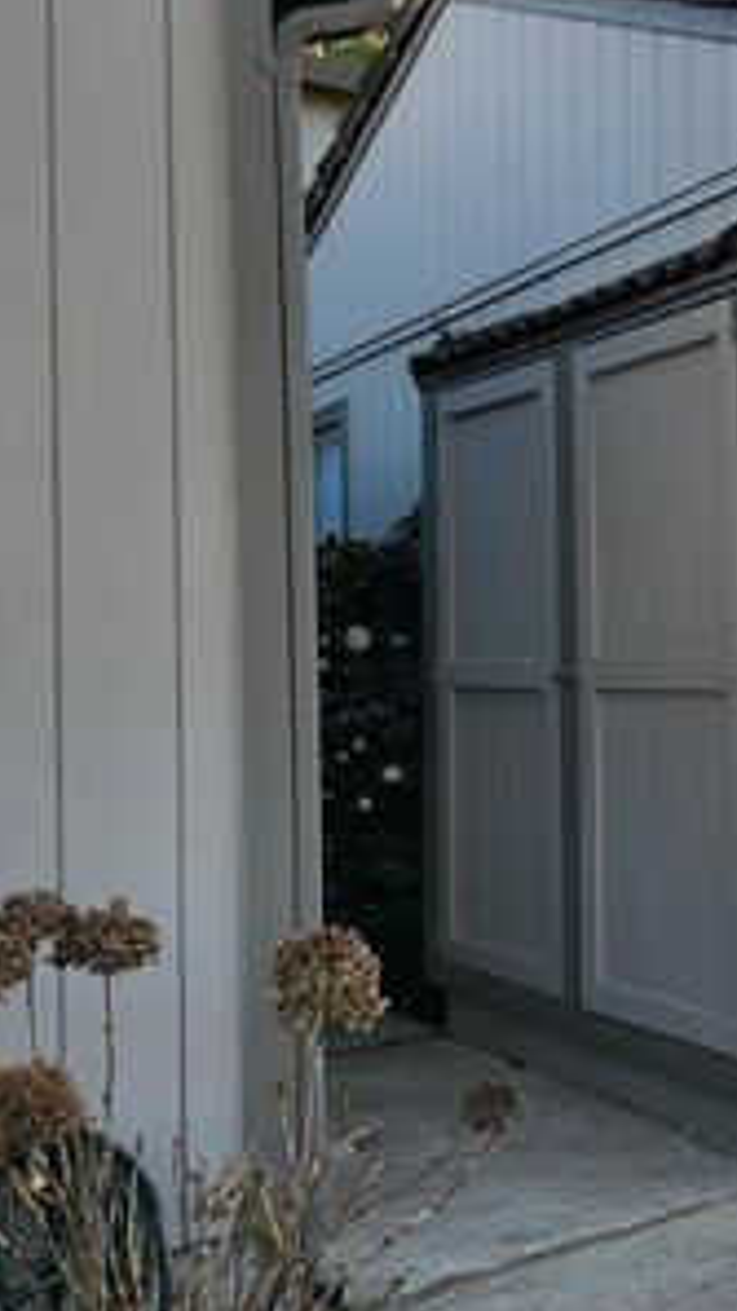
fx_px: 1529
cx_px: 852
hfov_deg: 24.8
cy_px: 567
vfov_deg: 46.3
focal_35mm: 44
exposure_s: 1/487
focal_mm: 5
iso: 40
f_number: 1.8
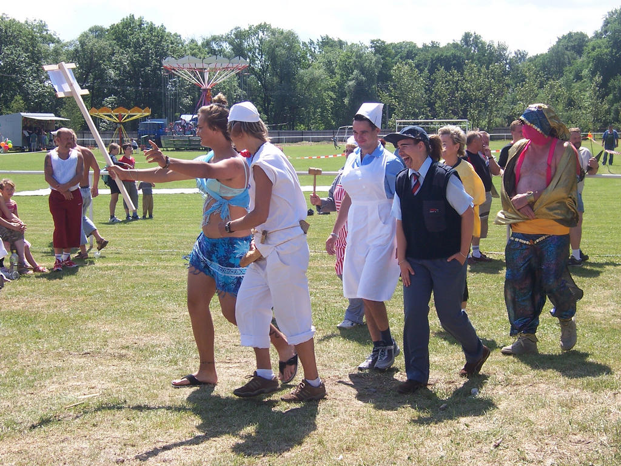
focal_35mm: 60
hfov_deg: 32.2
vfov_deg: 24.4
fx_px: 1076
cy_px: 233
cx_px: 310
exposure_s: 1/350
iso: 80
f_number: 4.8
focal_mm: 10
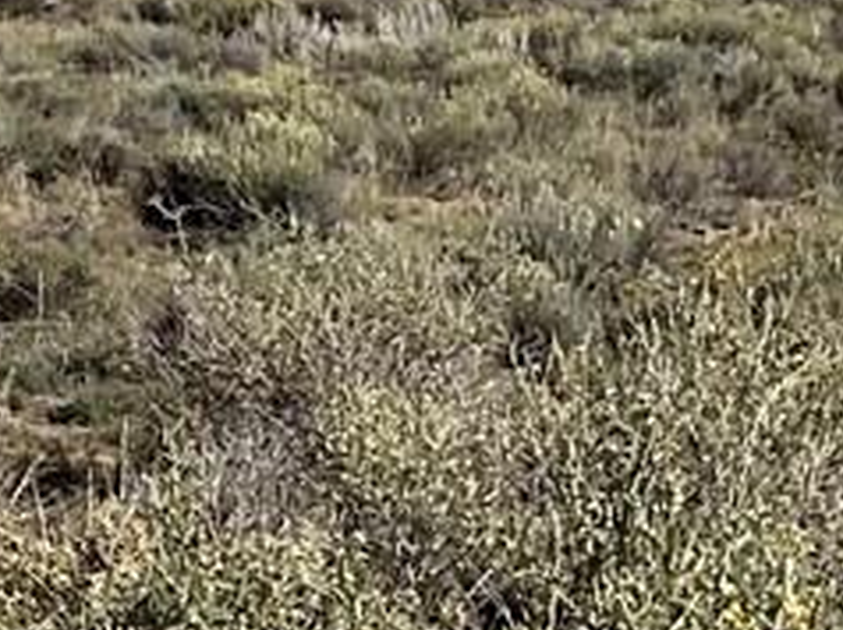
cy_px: -195
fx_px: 4744
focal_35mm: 195
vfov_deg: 7.5
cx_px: -1360
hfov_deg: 8.9
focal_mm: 3
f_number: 1.8
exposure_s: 1/2801
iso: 16
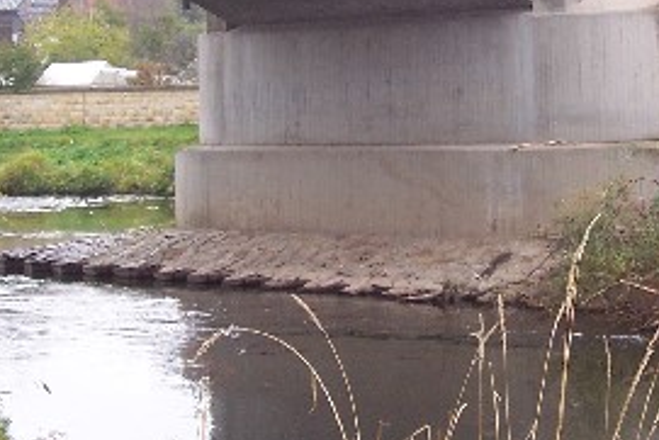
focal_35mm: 91
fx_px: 1667
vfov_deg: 14.9
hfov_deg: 22.2
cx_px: 474
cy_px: 34
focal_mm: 7
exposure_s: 1/90
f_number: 3
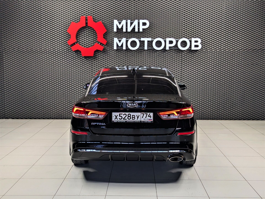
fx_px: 368
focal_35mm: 48
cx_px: 132
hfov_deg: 39.6
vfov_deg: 30.3
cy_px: 100
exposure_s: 1/175
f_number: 1.85
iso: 60
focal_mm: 6.81
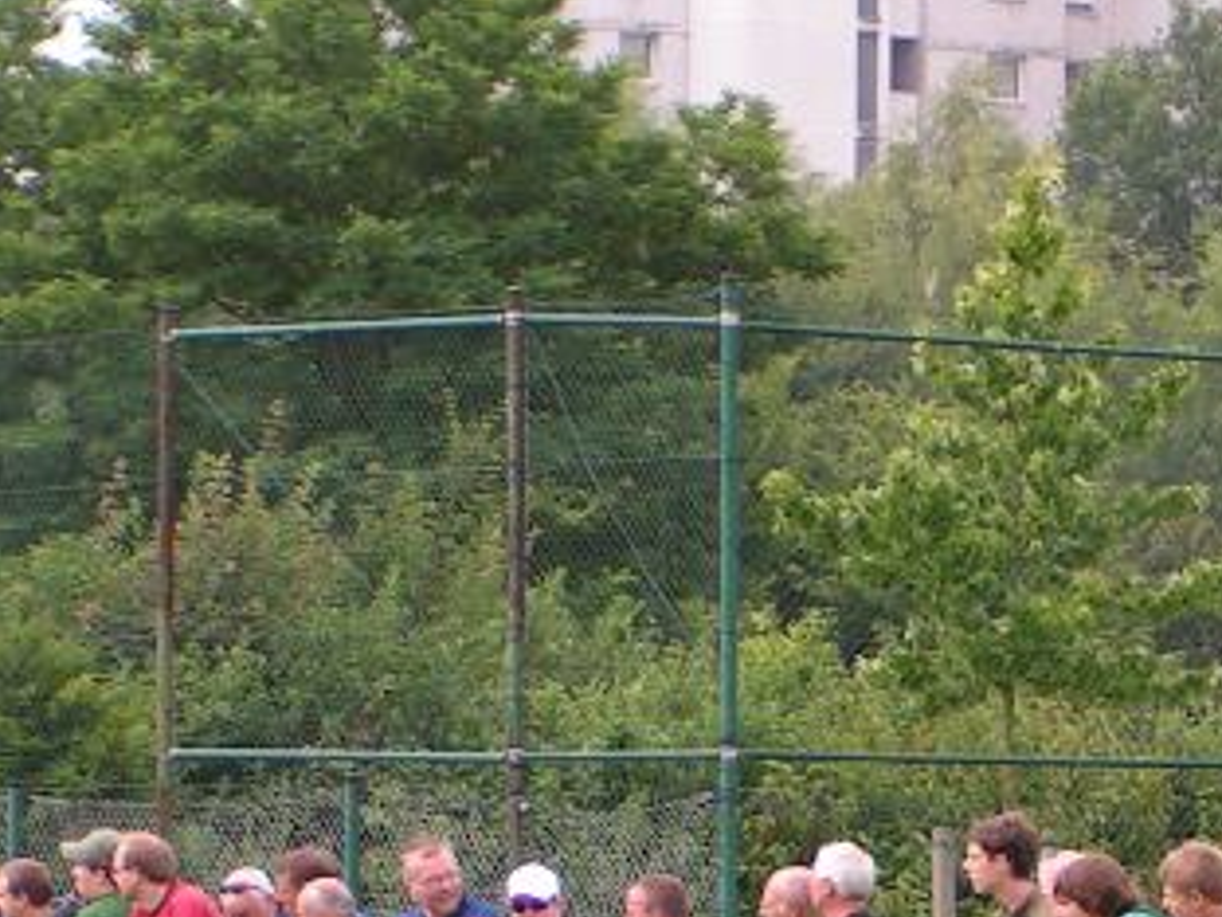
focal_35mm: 267
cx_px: 1371
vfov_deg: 5.6
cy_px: 941
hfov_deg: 7.4
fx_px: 9426
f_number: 4.5
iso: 50
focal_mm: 15.9
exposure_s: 1/200
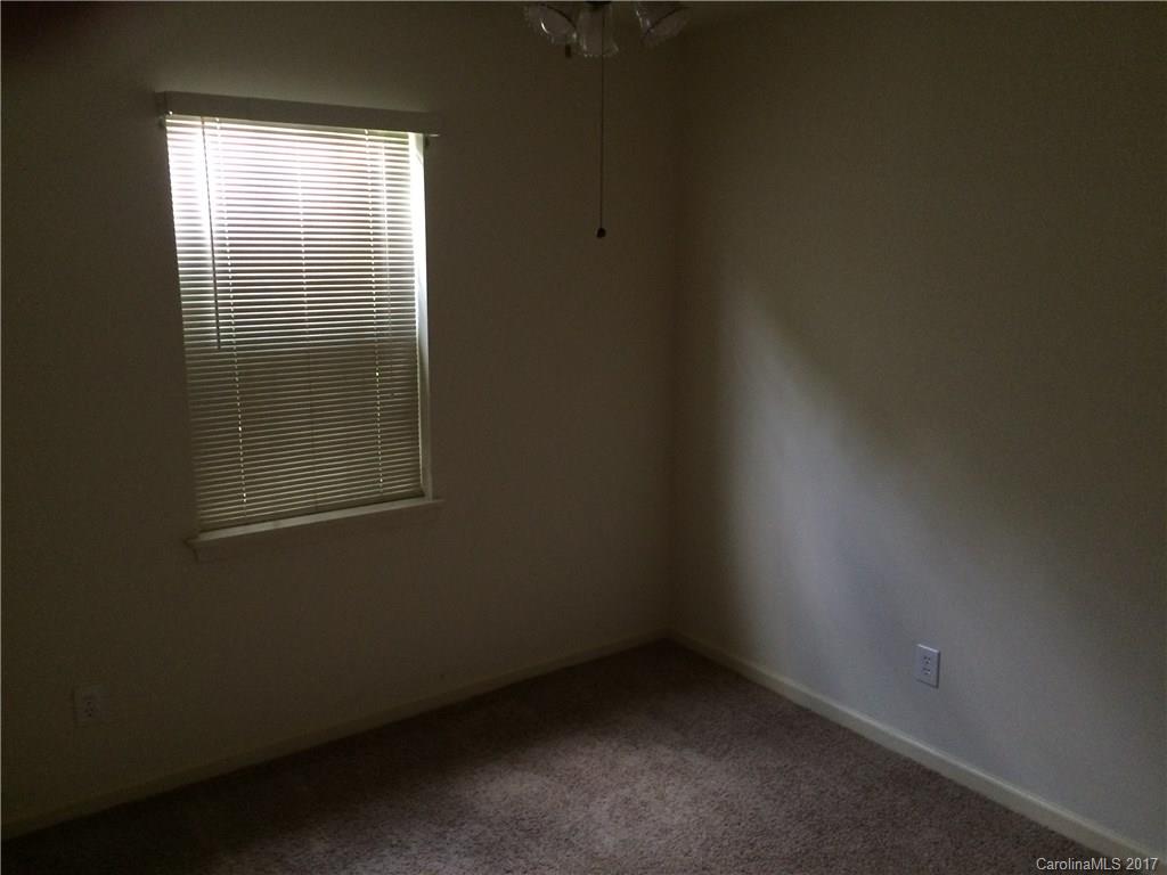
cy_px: 438
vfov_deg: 48.2
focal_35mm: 29
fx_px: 978
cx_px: 584
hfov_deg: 61.7
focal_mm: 4.15
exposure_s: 1/15
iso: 320
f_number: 2.2
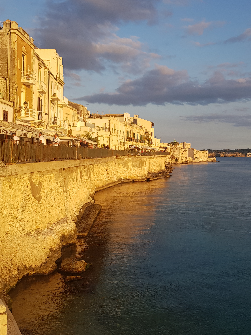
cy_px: 146
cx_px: 164
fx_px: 358
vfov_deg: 50.0
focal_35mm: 37
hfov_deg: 38.3
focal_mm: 4.2
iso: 40
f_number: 1.7
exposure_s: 1/1072
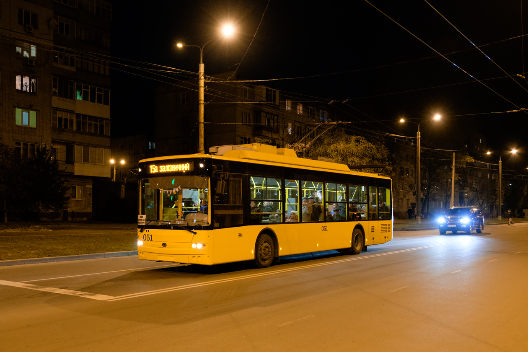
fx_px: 455
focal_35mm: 31
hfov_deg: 60.3
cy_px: 176
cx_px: 264
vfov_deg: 42.3
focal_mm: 20.8
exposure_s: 1/20
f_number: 4
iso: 3200
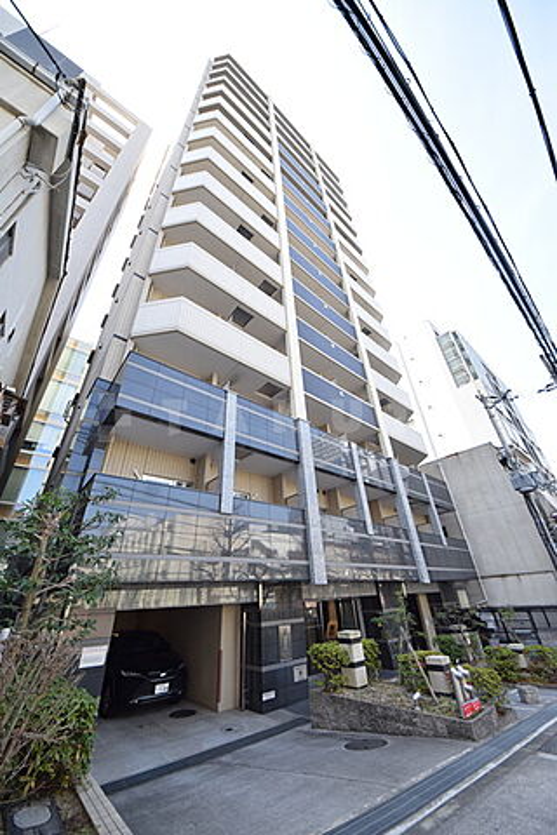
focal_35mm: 12
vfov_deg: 112.6
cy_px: 418
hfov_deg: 90.0
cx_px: 278
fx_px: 278
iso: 800
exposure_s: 1/250
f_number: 8
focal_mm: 8
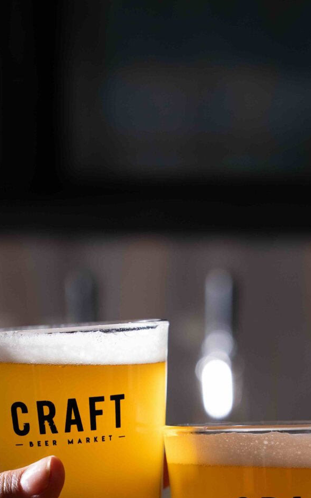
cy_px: 458
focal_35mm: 178
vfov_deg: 11.7
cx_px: 167
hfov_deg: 7.4
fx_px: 2415
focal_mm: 64
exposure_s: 1/160
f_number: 4
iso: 160
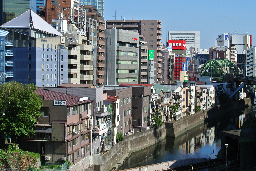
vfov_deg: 20.1
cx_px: 128
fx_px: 484
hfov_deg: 29.6
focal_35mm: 68
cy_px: 86
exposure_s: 1/250
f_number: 8
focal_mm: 25.2
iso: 100
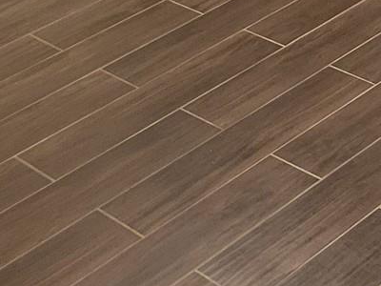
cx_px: 518
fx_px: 1145
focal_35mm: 104
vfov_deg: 14.0
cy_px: -18
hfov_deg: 17.5
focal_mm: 5.4
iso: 640
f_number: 1.8
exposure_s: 1/30
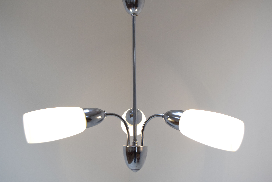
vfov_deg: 24.4
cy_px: 96
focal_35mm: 56
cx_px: 134
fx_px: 420
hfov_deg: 35.9
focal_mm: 35
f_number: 5.6
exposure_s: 1/125
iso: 1600
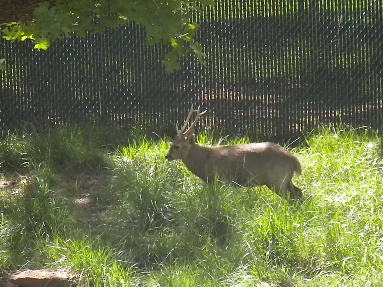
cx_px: 204
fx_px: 2988
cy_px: 155
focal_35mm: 270
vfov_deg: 5.5
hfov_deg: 7.3
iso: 640
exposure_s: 1/484
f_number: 5.2
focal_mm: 42.1
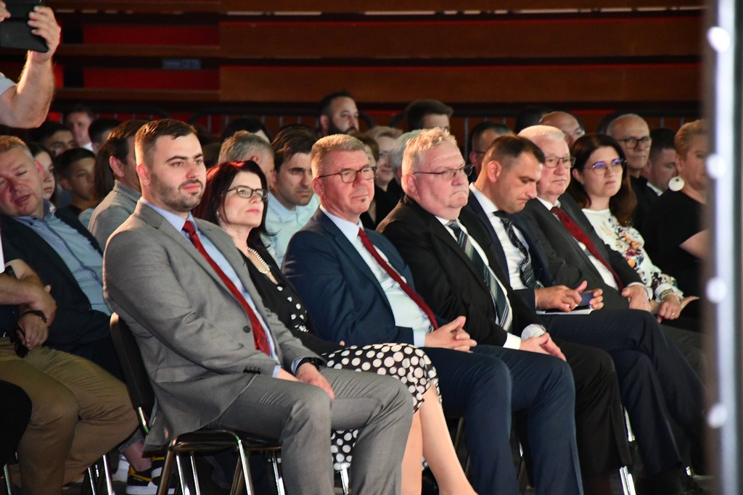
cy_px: 248
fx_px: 4334
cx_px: 372
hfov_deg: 9.8
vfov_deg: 6.5
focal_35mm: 210
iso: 6400
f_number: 5.6
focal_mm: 140
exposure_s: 1/60
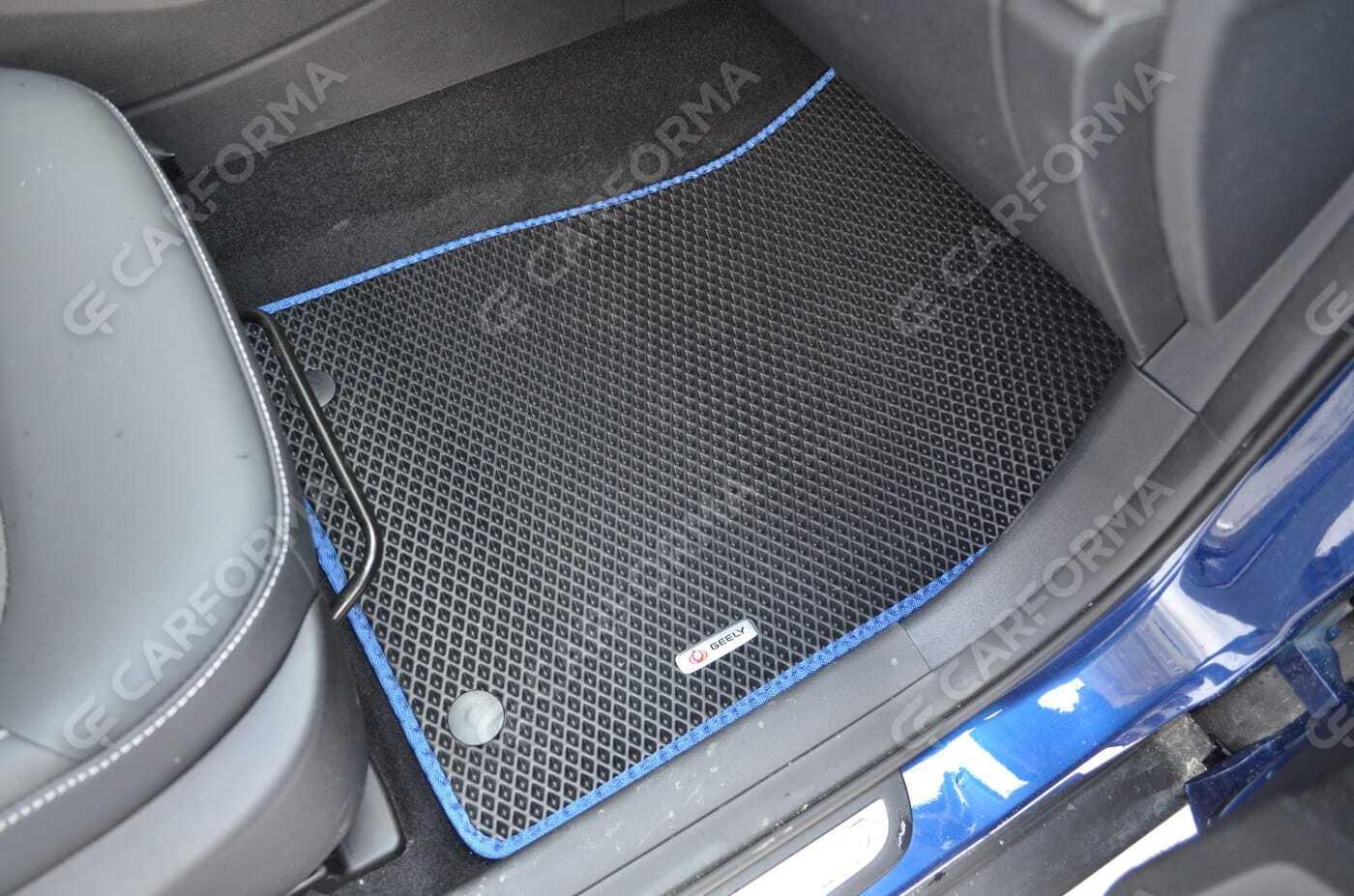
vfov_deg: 47.7
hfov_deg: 67.5
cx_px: 677
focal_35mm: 27
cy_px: 448
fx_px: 1013
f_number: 3.5
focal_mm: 18
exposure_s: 1/30
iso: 1100
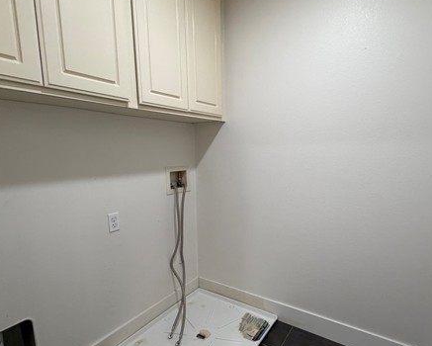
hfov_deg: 80.2
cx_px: 230
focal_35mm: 20
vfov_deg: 68.0
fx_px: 256
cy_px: 191
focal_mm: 2.22
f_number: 2.2
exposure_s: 1/120
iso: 250
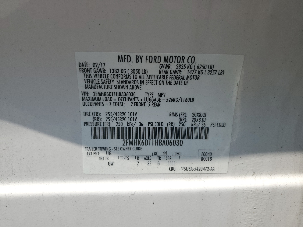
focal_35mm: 26
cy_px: 114
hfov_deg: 67.3
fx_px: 228
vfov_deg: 53.1
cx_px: 152
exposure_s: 1/2000
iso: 50
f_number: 1.5
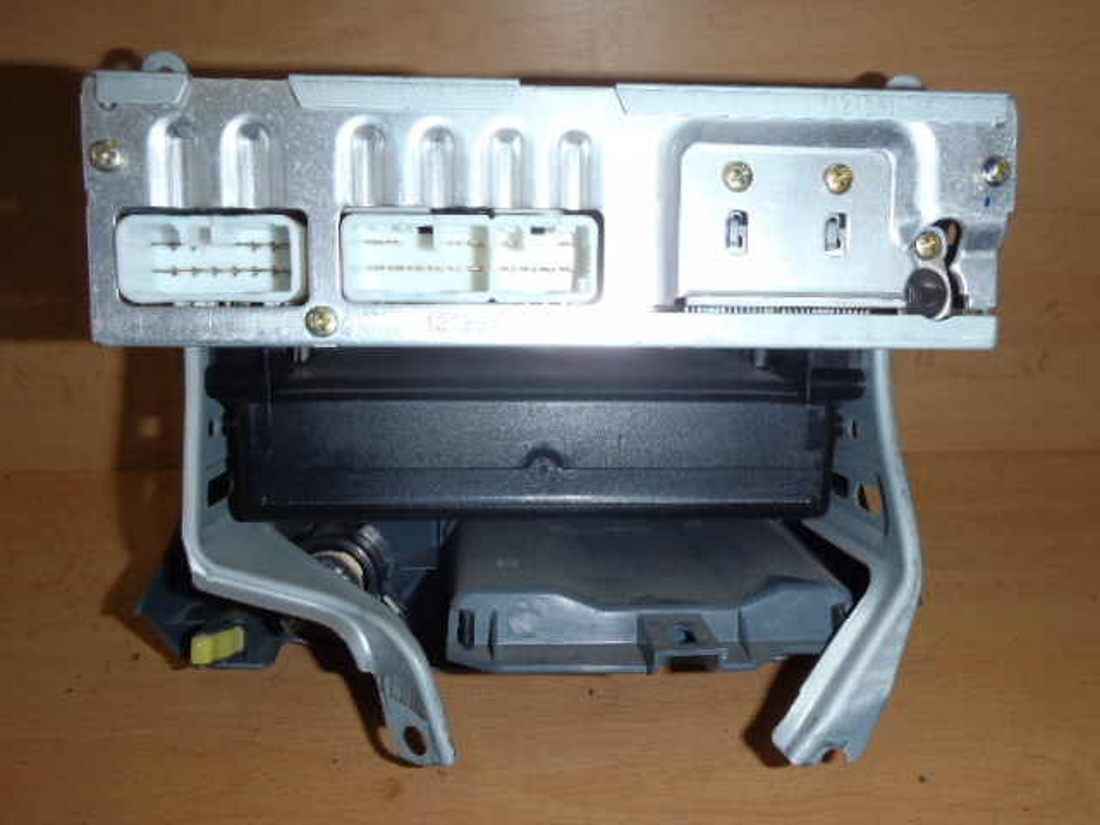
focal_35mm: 28
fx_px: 890
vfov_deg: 49.7
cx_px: 550
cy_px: 412
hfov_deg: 63.4
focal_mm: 5
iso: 100
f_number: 3.9
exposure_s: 1/30
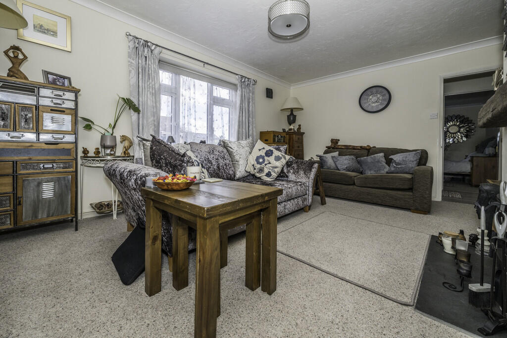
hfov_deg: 104.2
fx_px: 197
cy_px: 169
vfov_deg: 81.2
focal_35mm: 14
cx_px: 254
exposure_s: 1/125
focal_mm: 14
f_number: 7.1
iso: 320
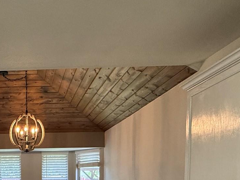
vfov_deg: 32.4
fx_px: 270
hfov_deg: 43.6
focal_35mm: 39
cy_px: 197
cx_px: 23
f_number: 2.2
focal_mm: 2.22
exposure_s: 1/120
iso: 250
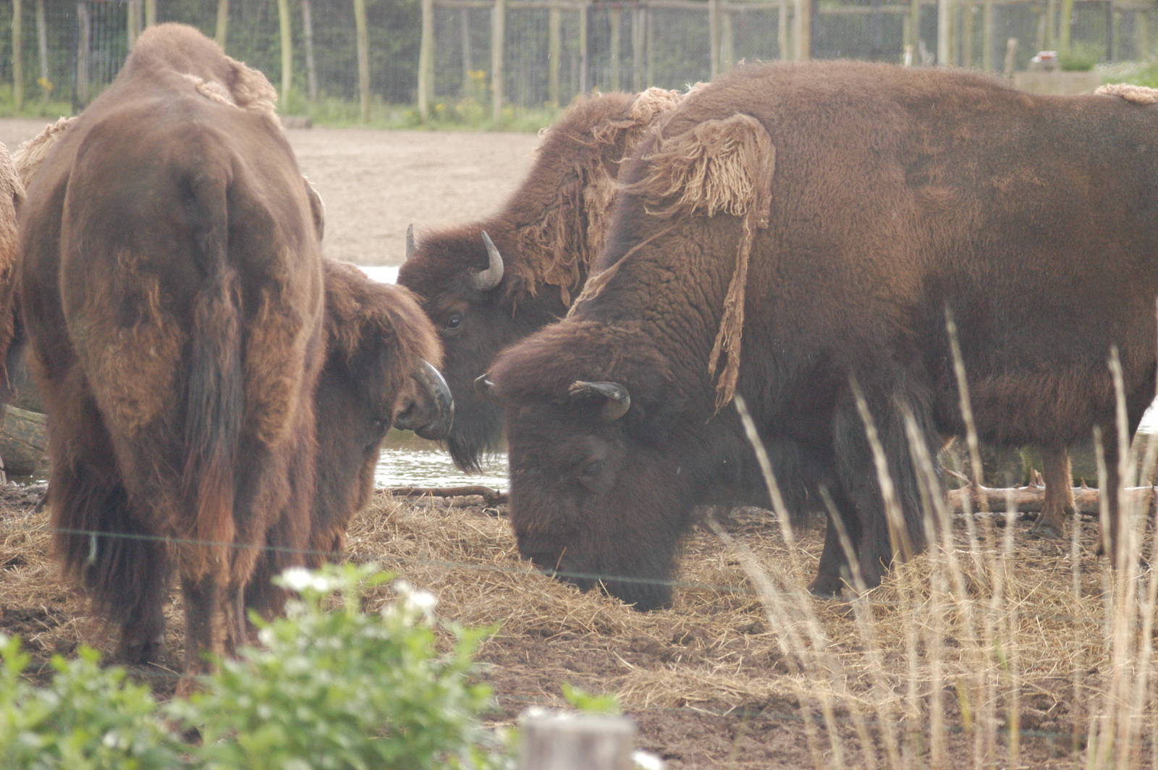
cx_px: 579
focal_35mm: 174
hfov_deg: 11.8
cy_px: 385
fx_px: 5592
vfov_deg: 7.9
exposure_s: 1/400
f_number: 5
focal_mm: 116
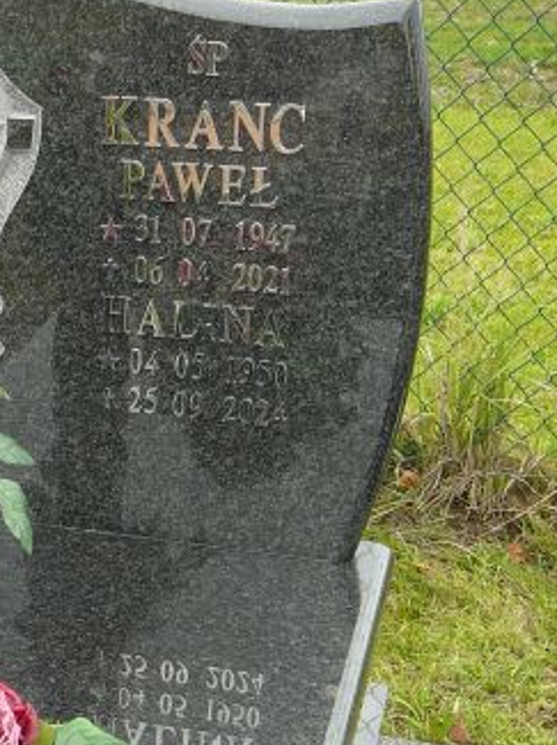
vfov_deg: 27.5
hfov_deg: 20.7
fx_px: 1483
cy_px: 617
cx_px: 32
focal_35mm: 69
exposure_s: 1/60
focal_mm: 5.2
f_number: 2.8
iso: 80
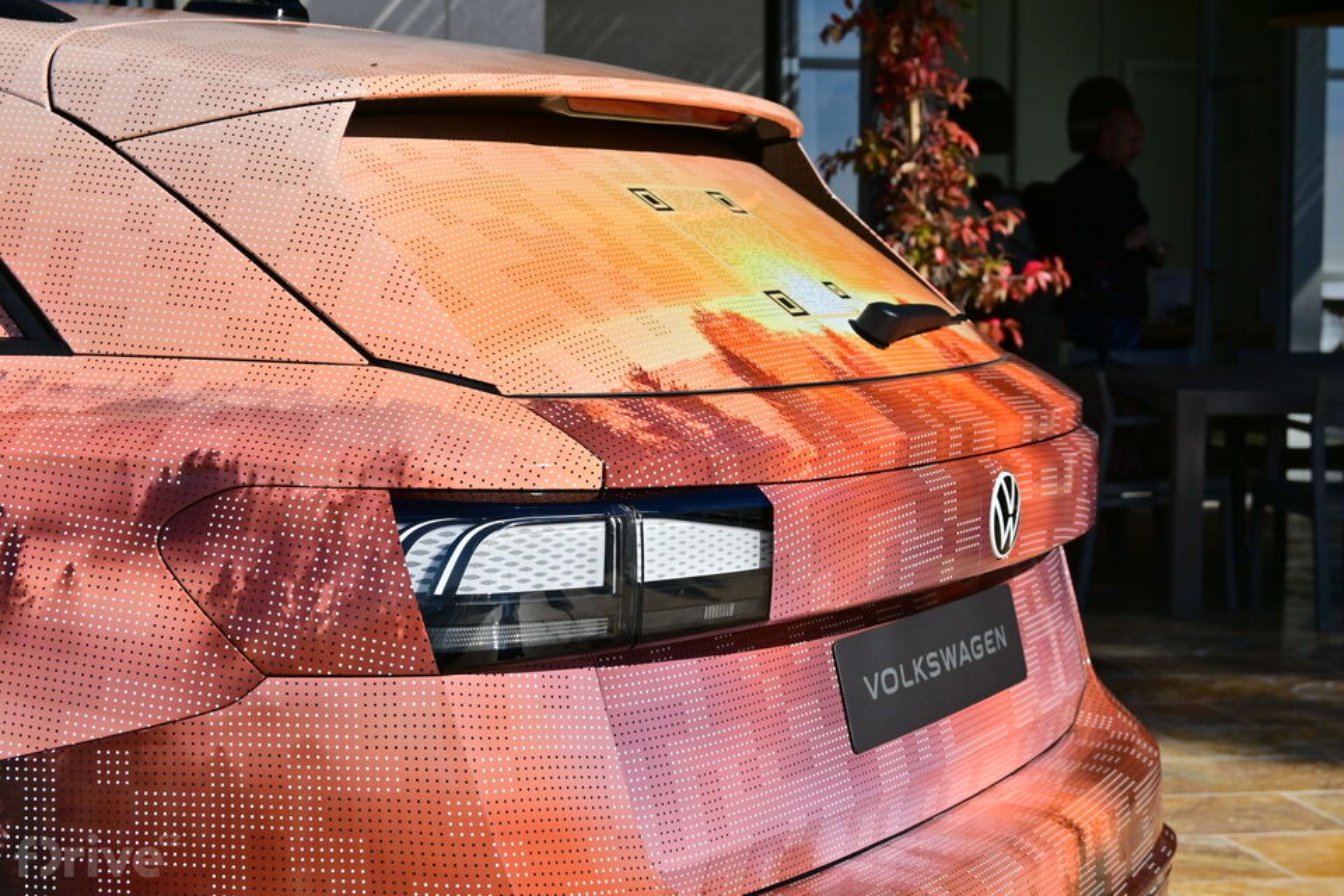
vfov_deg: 18.2
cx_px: 672
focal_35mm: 75
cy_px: 448
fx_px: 2800
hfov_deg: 27.0
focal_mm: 50
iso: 250
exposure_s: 1/3200
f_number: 6.3
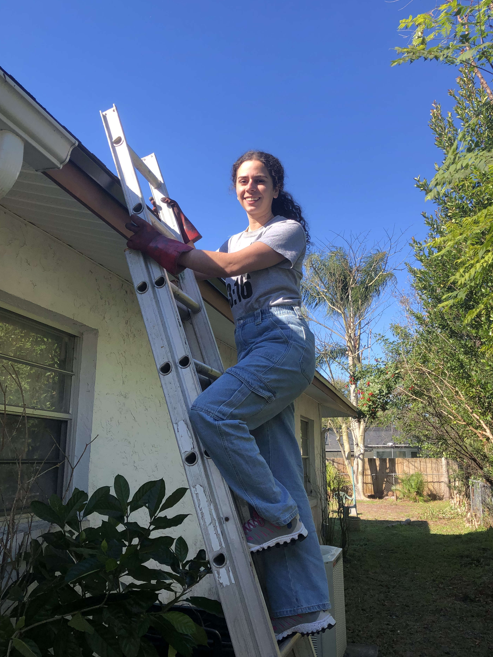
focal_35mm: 30
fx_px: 570
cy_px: 333
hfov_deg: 46.8
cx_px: 234
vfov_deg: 60.0
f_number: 1.8
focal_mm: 4
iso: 20
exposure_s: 1/827
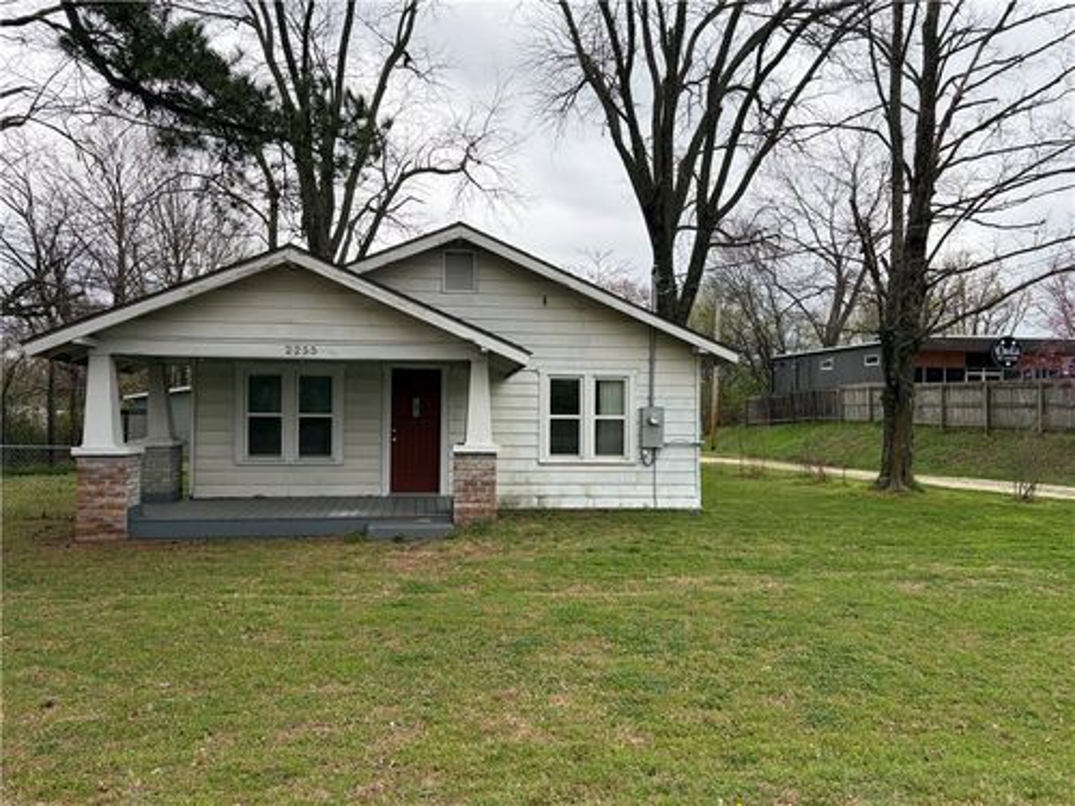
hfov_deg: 67.3
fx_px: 807
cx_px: 538
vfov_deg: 53.1
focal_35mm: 26
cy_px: 403
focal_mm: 5.96
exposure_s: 1/503
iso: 50
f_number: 1.6
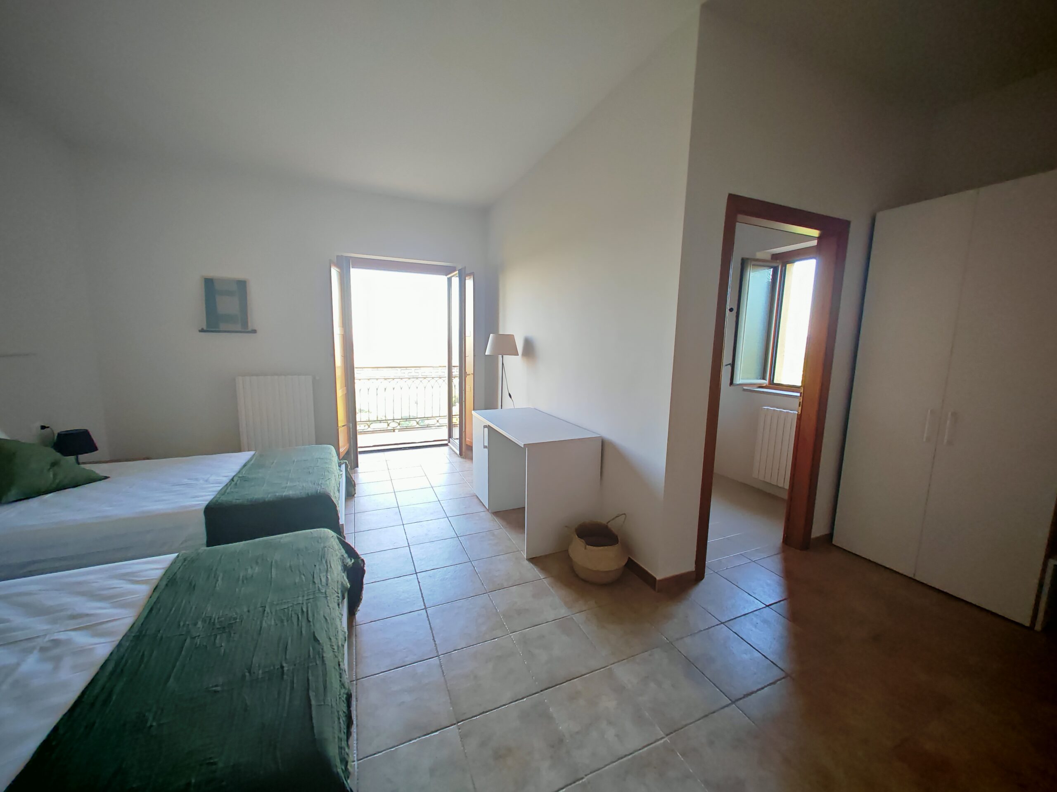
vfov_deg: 89.9
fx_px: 397
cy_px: 396
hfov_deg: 106.2
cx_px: 528
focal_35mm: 13
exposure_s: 1/50
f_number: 2
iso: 250
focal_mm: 1.82
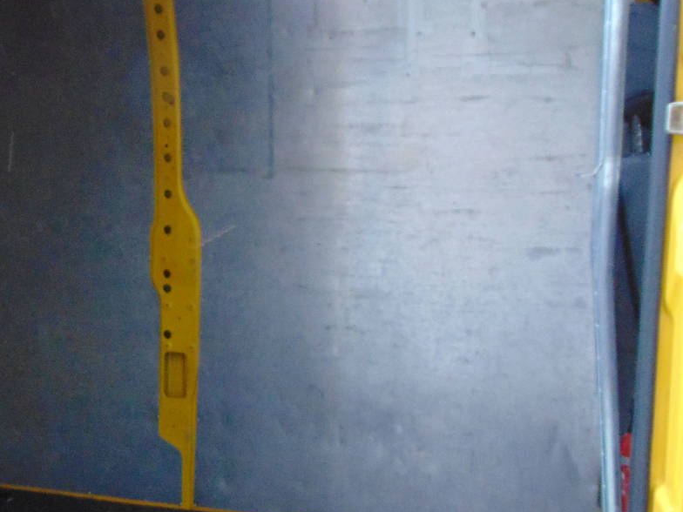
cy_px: 332
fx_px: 1006
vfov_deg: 28.4
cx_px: 223
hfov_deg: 37.1
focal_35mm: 51
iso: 400
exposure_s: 1/25
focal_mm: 4.5
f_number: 3
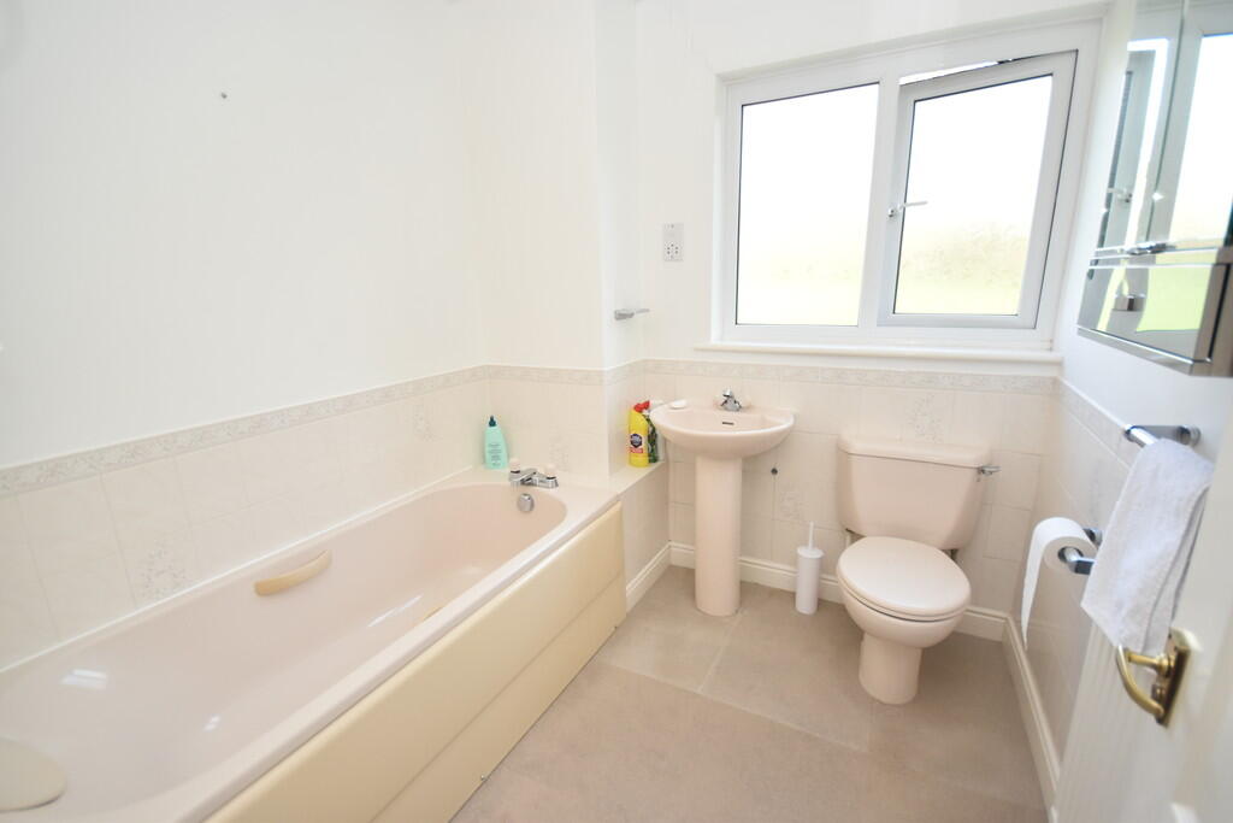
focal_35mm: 15
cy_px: 412
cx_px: 616
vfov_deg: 77.3
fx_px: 514
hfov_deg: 100.4
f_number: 4.5
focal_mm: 10
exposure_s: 1/160
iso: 720
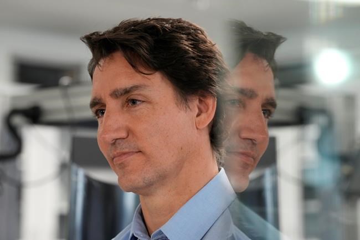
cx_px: 180
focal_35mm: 162
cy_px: 120
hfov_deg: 12.7
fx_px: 1619
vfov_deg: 8.5
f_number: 5.6
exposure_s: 1/100
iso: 4000
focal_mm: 162
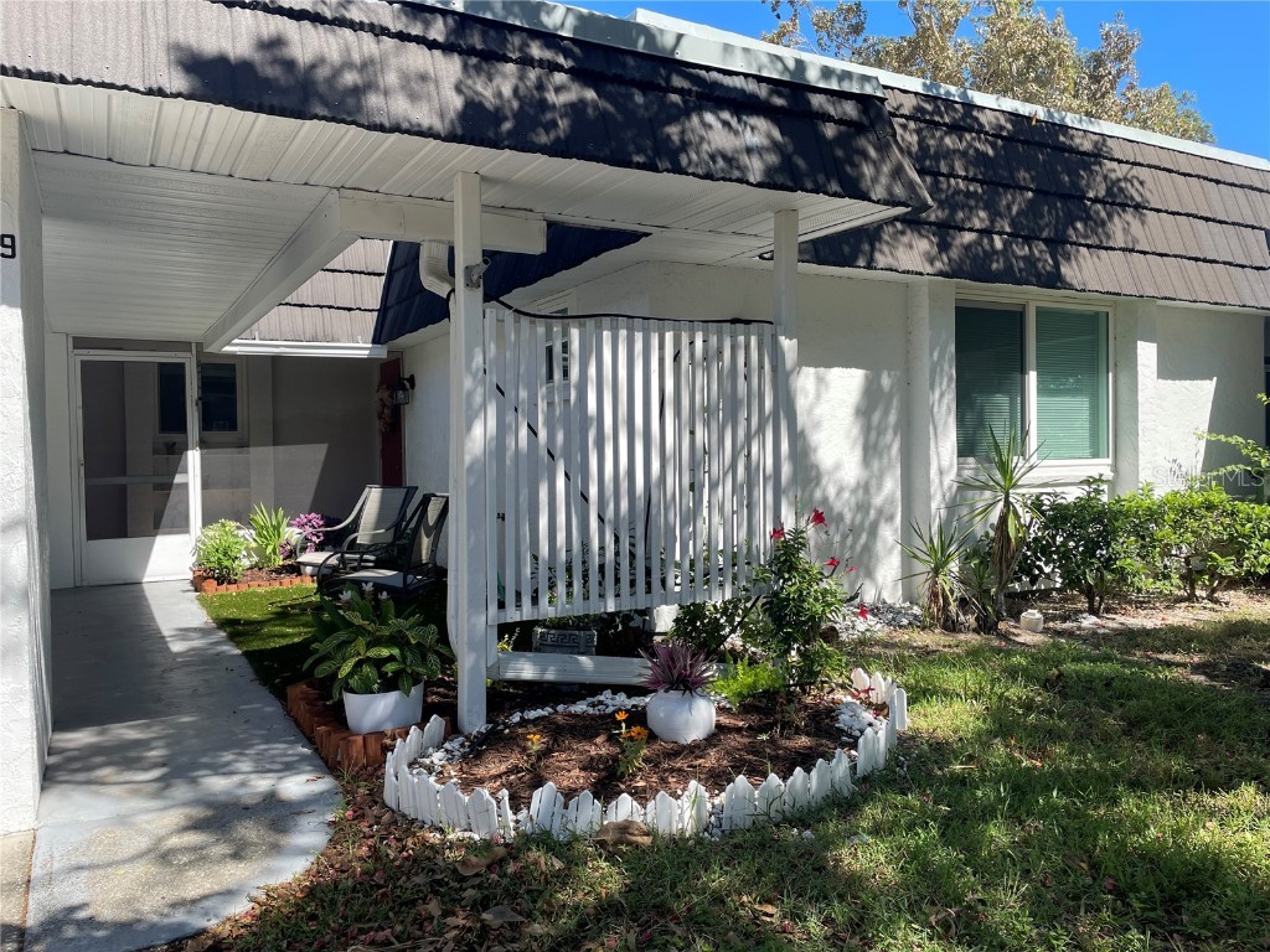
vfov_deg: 53.1
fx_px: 954
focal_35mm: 26
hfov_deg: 67.3
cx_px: 635
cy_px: 476
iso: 32
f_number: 1.6
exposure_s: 1/1401
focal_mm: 4.2
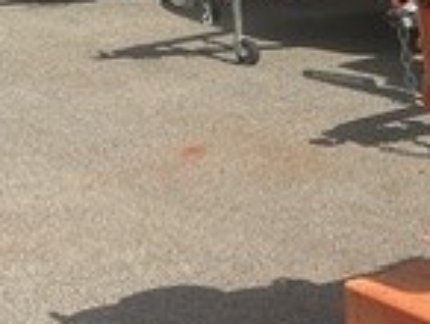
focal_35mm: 127
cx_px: 819
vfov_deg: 11.7
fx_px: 1580
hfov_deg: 13.6
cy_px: 150
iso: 16
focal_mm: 3
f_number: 1.8
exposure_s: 1/1984
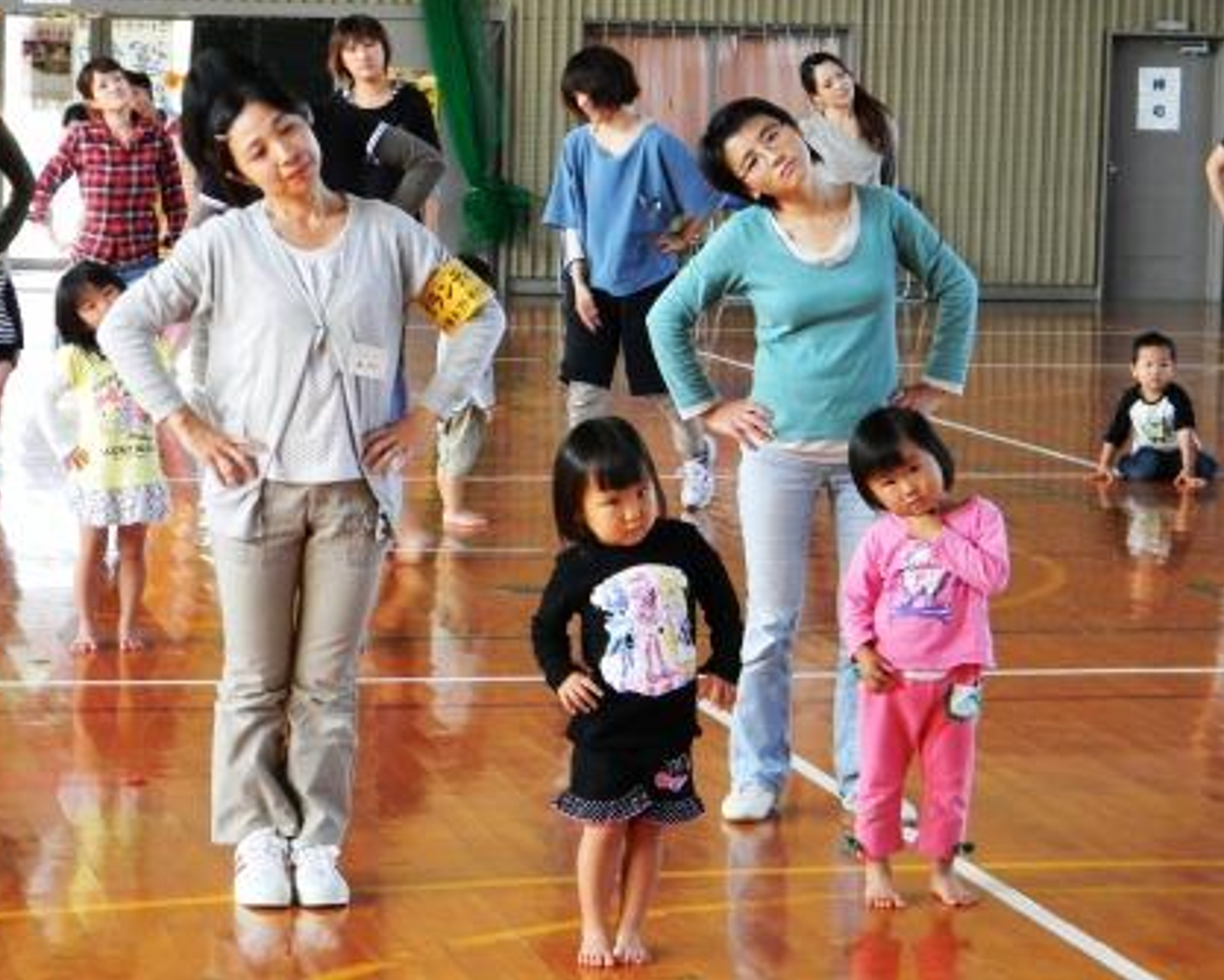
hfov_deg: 17.5
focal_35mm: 110
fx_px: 3987
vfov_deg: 14.0
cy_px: 490
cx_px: 613
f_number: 4.7
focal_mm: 19
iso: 325
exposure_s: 1/30
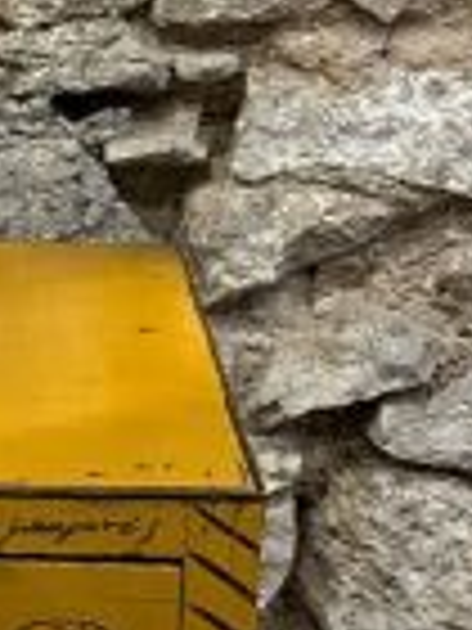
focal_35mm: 119
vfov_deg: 16.5
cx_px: -112
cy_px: 428
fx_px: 2163
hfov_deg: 12.1
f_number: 1.6
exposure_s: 1/50
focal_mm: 5.1
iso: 160
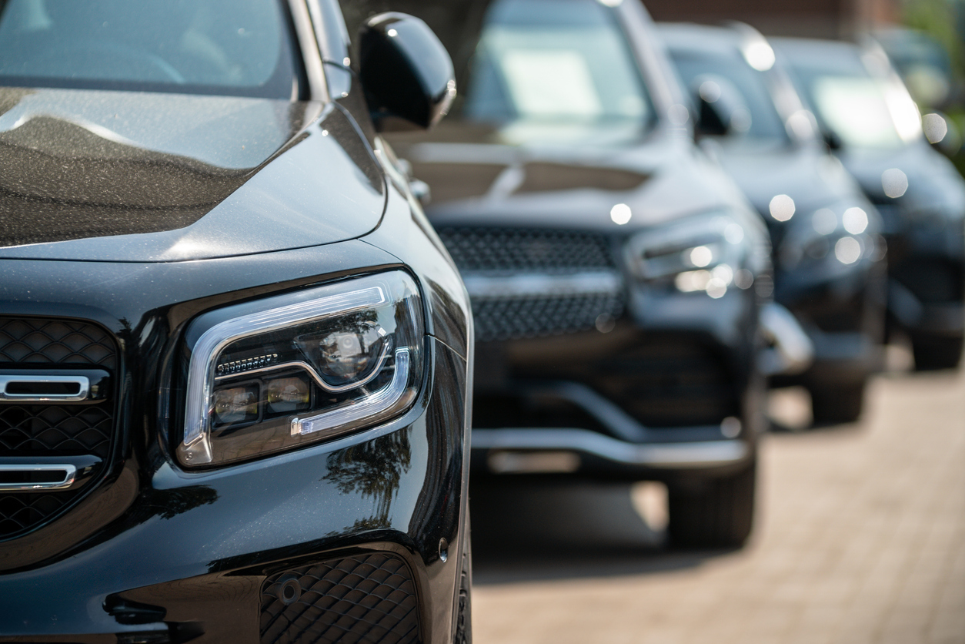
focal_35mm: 143
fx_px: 3836
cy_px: 322
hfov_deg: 14.3
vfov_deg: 9.6
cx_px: 482
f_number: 2
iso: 100
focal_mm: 95.4
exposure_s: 1/2500
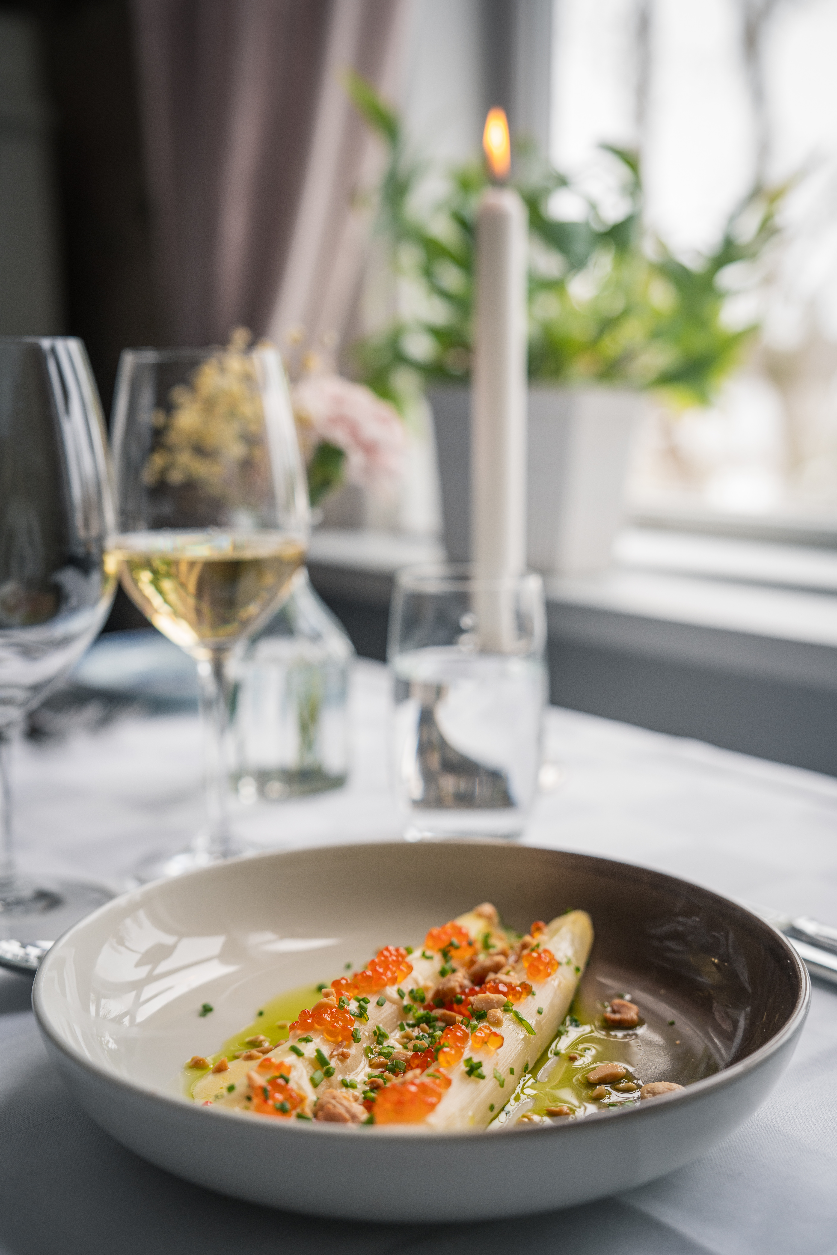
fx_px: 1534
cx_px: 418
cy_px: 628
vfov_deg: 44.5
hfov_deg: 30.5
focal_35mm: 44
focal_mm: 44
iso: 200
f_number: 3.5
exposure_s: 1/125
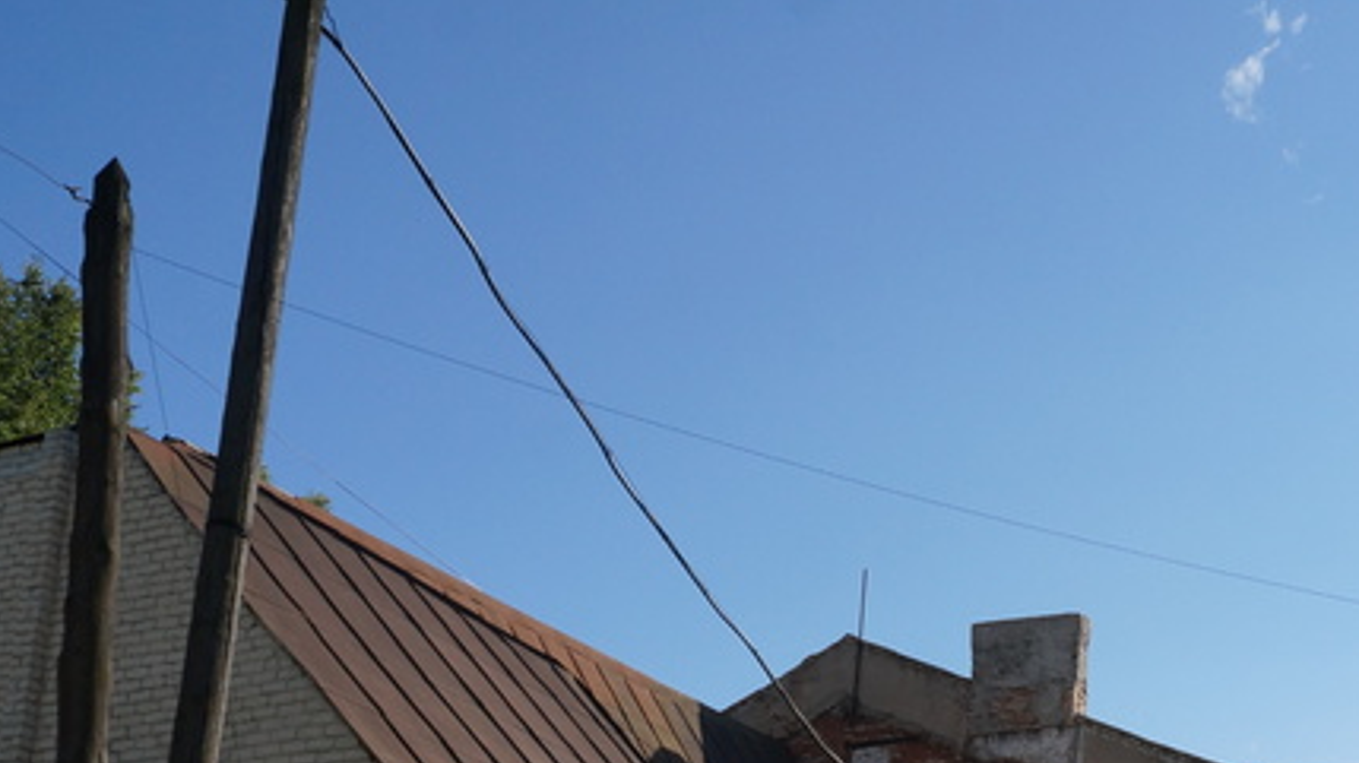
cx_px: 1077
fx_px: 2017
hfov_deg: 36.1
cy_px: 890
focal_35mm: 56
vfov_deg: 20.2
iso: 400
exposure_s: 1/1000
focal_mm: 18
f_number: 9
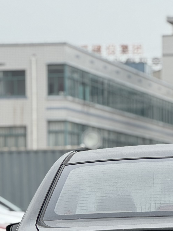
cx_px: 181
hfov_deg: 6.2
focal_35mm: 237
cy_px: 259
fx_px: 1580
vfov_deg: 8.3
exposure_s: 1/205
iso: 25
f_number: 2.8
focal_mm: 9
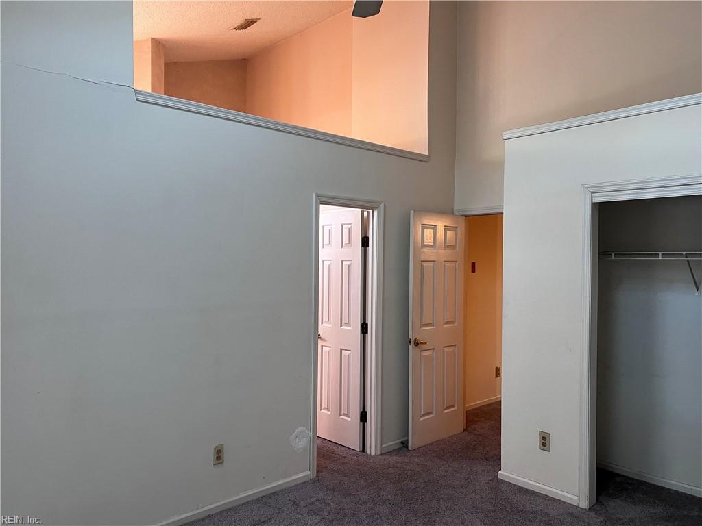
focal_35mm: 26
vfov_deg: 53.1
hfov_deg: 67.3
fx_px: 527
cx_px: 351
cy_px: 263
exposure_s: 1/60
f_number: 1.5
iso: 100
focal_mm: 5.7
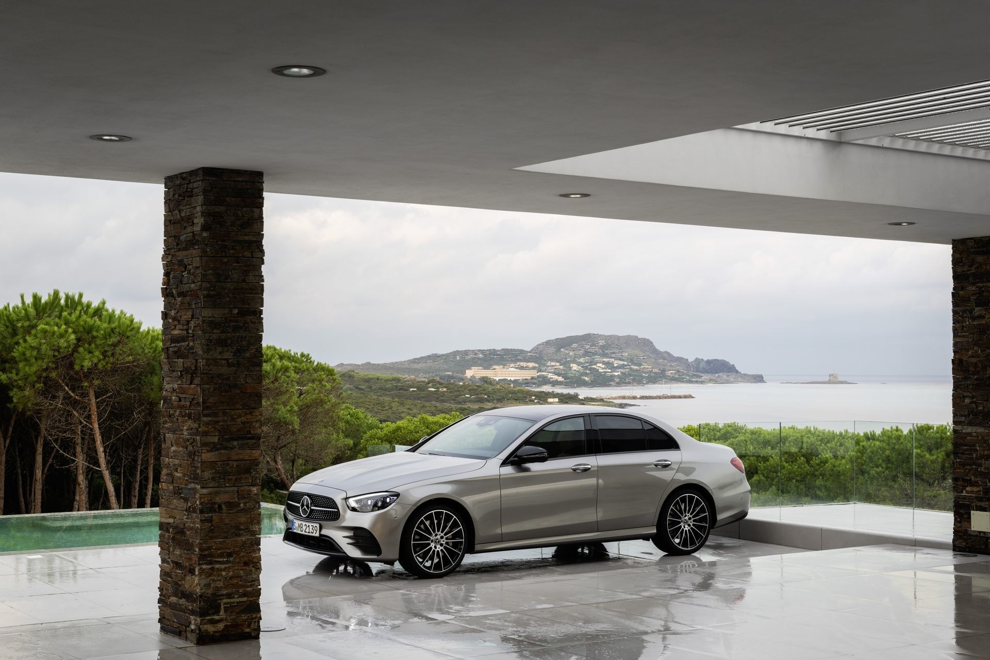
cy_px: 330
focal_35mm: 55
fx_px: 1512
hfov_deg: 36.2
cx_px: 495
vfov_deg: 24.6
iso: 100
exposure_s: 1/13
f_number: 11
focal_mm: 55
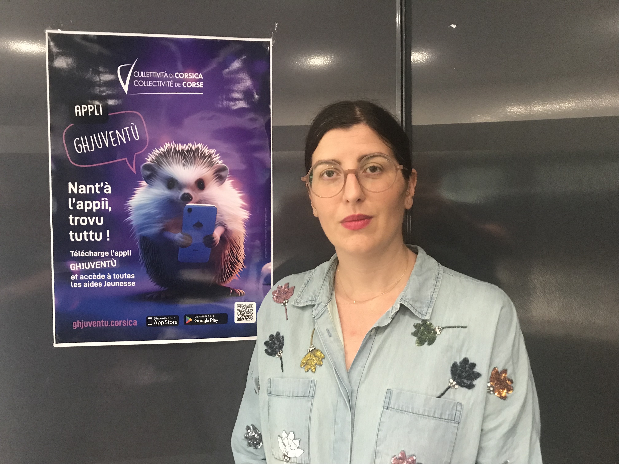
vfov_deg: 49.7
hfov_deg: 63.4
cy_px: 232
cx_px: 310
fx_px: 501
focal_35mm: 28
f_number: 1.8
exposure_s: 1/15
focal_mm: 3.99
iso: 100
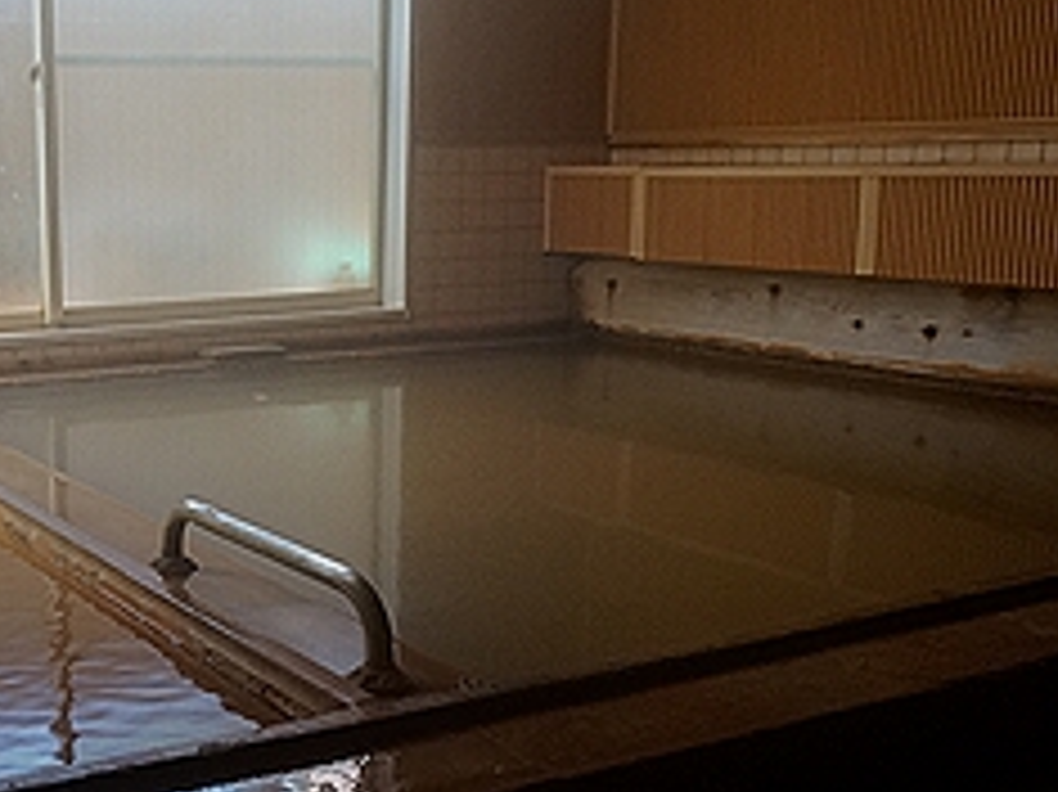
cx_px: 137
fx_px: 1466
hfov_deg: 37.5
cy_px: 486
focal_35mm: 48
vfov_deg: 30.1
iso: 640
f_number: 4
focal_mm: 16
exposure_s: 1/60
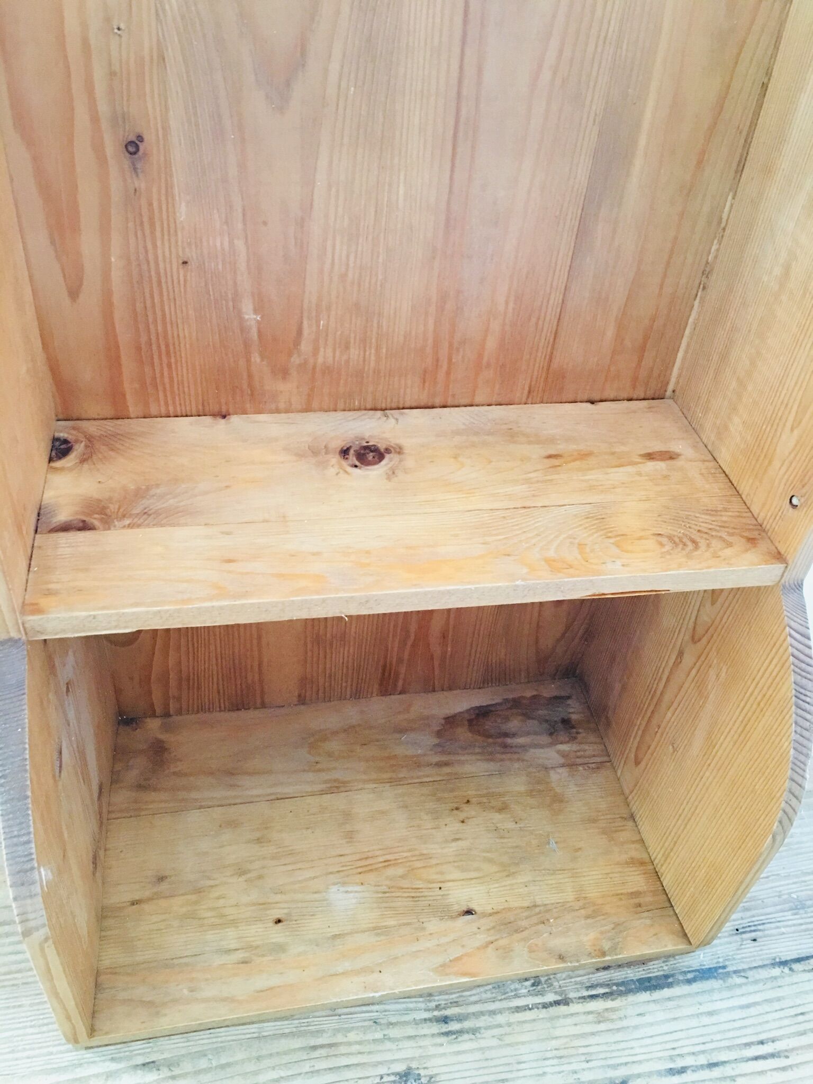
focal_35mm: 29
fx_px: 908
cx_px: 406
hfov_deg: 48.2
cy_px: 542
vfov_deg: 61.7
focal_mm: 4.15
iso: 160
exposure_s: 1/8
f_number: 2.2
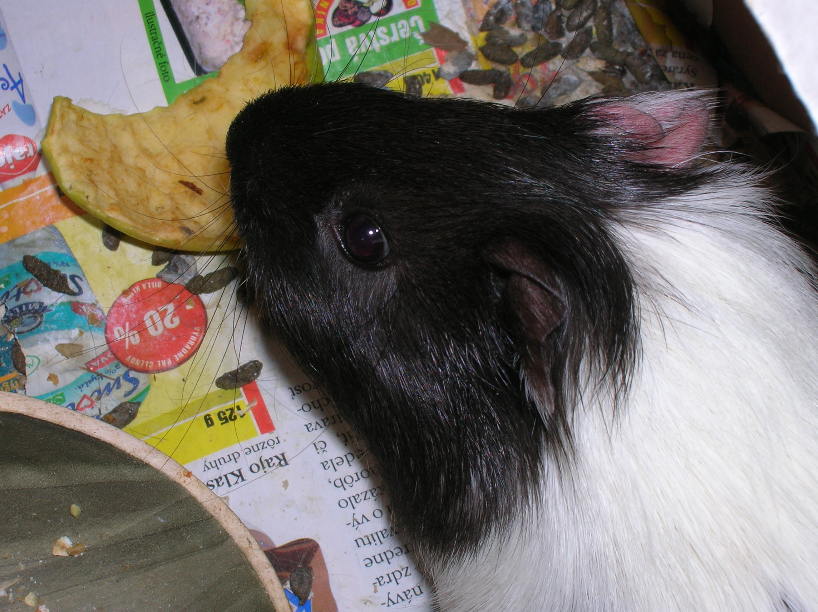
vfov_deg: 22.2
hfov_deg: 29.4
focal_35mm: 66
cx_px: 409
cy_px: 306
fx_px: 1558
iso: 50
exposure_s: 1/60.1
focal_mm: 11
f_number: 6.4
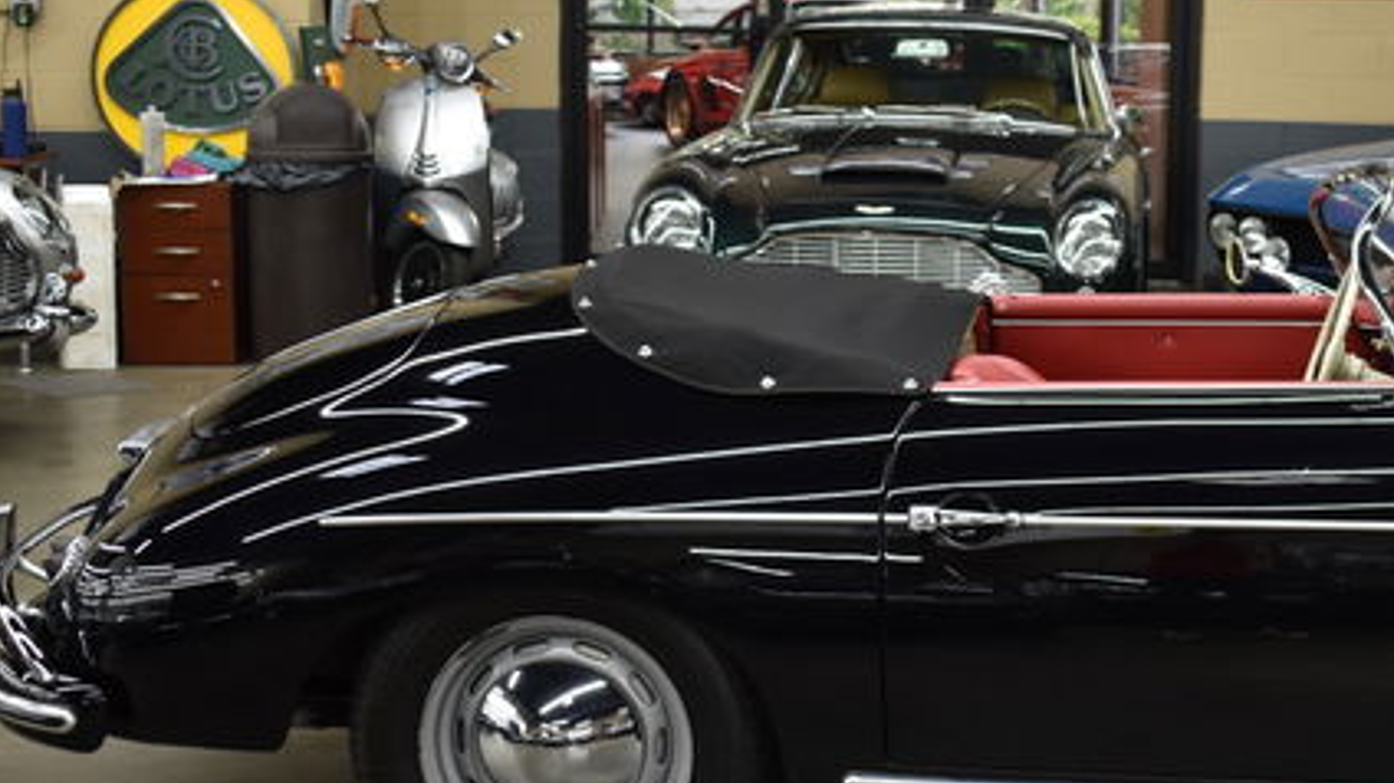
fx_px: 2734
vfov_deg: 16.3
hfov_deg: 27.7
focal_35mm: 74
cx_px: 1203
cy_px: 517
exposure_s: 1/40
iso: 640
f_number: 4
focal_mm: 26
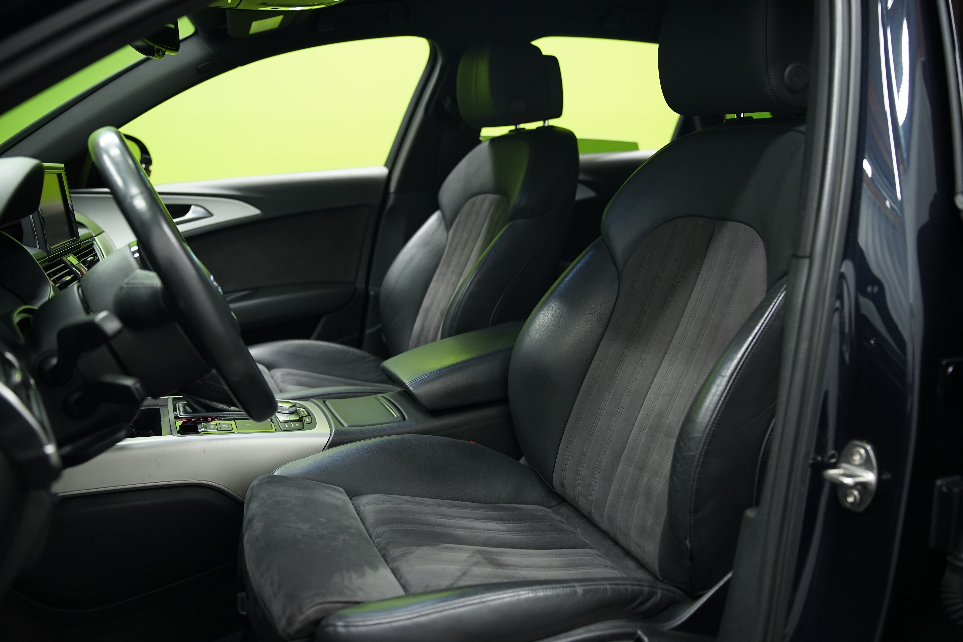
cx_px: 482
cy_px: 321
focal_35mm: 29
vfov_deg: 45.0
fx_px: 776
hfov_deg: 63.7
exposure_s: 1/30
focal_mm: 29
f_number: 2.8
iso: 800
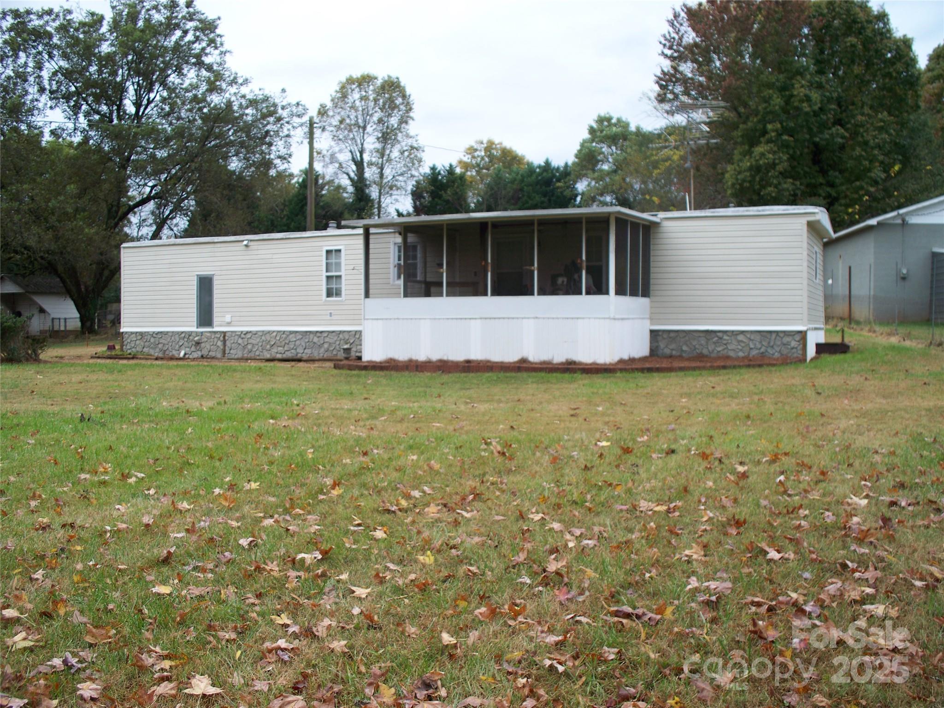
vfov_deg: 39.7
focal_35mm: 36
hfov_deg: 51.4
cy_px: 354
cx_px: 472
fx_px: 982
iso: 64
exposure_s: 1/200
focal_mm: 7.54
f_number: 2.8
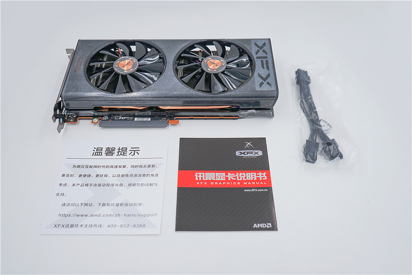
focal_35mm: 32
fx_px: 366
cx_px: 206
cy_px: 138
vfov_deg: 41.1
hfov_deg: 58.7
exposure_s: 1/250
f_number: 4
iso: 100
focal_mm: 32
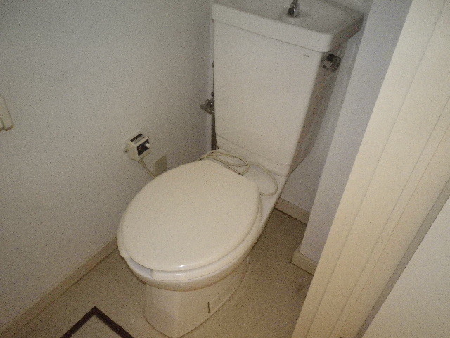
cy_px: 169
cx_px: 225
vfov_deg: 49.7
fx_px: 364
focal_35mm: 28
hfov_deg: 63.4
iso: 800
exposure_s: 1/50
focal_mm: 5.05
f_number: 3.5
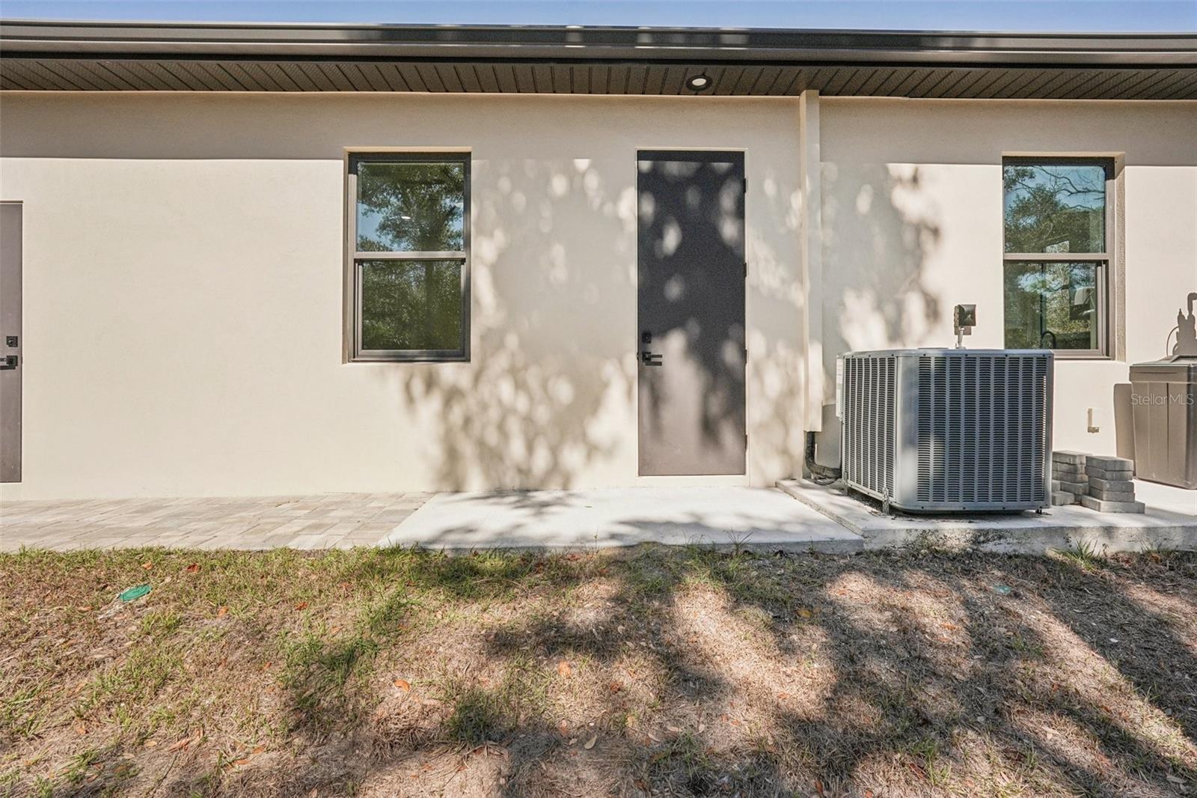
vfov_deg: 73.7
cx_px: 598
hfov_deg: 96.7
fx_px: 532
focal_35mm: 16
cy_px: 399
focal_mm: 16
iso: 400
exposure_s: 1/1250
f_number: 8
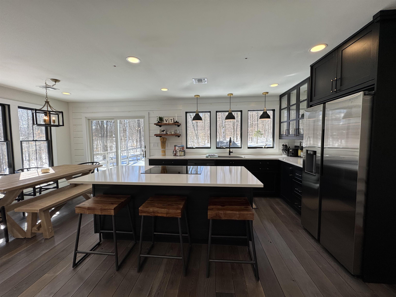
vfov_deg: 85.7
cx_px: 198
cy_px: 148
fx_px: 160
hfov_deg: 102.1
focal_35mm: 14
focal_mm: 2.22
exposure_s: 1/237
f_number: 2.2
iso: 40
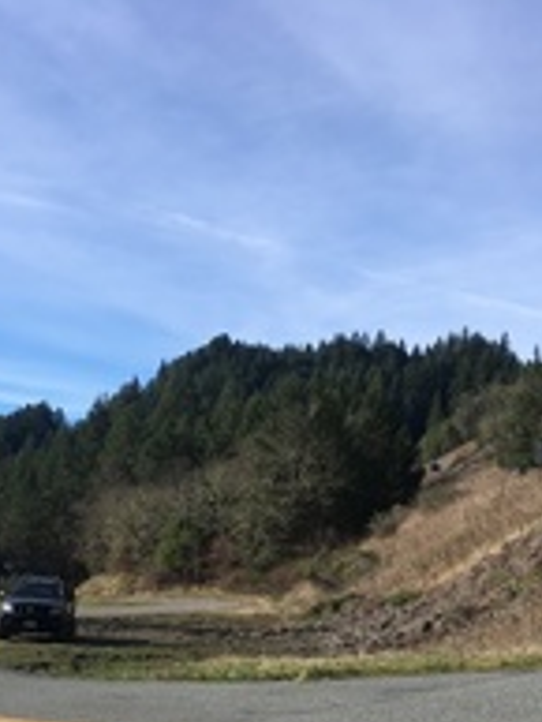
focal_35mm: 60
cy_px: 557
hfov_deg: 24.4
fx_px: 1251
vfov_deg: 31.5
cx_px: 280
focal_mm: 4.15
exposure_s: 1/1425
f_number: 2.2
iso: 25
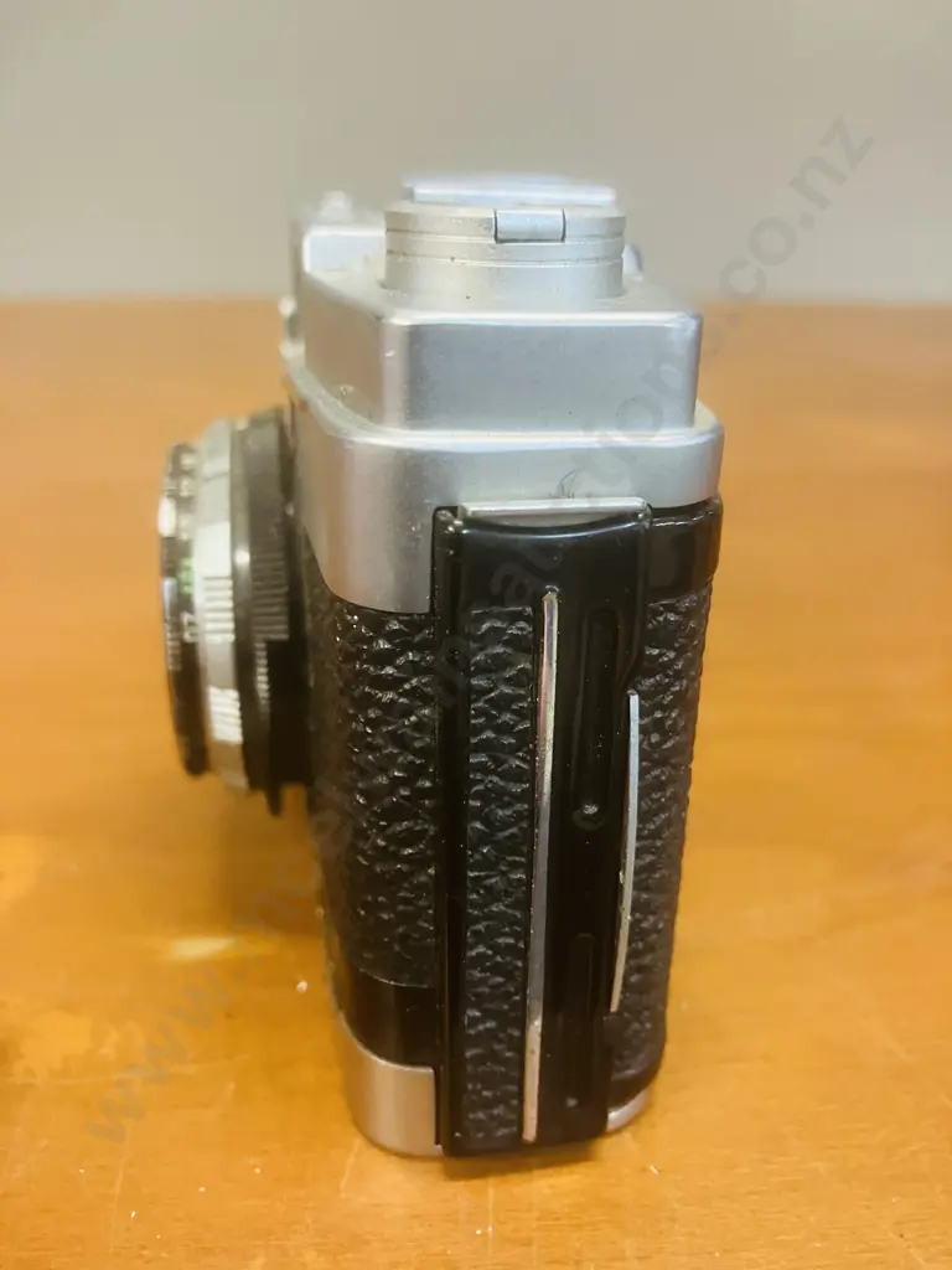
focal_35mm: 28
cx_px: 476
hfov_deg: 49.7
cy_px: 635
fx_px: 1027
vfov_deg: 63.4
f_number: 1.8
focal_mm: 3.99
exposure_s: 1/50
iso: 320
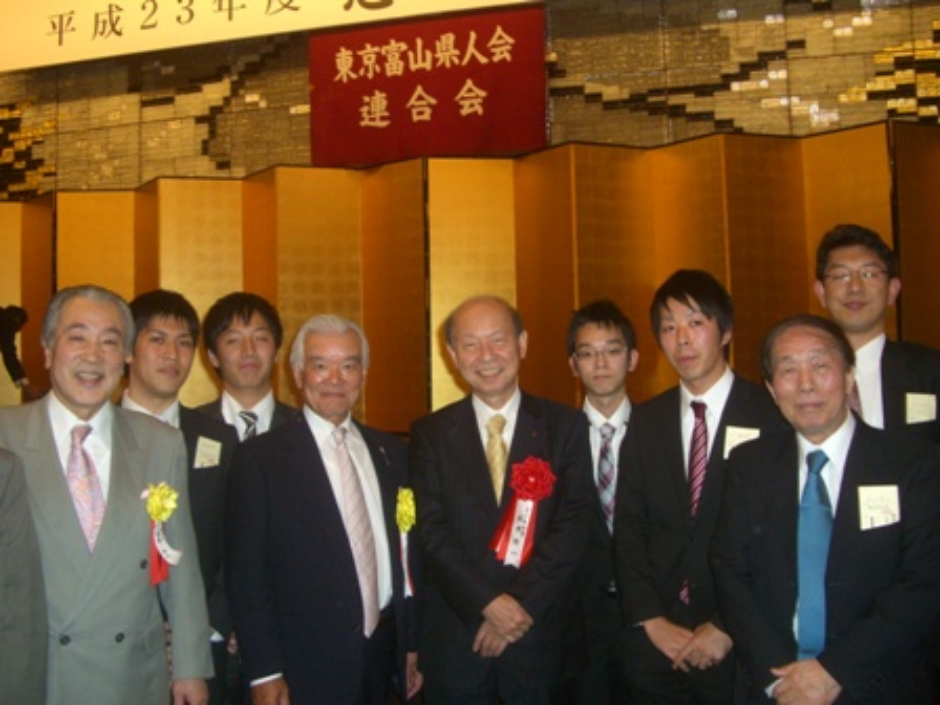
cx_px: 470
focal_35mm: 38
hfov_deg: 49.0
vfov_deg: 37.7
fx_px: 1032
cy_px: 352
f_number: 2.8
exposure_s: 1/60
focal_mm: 7.9
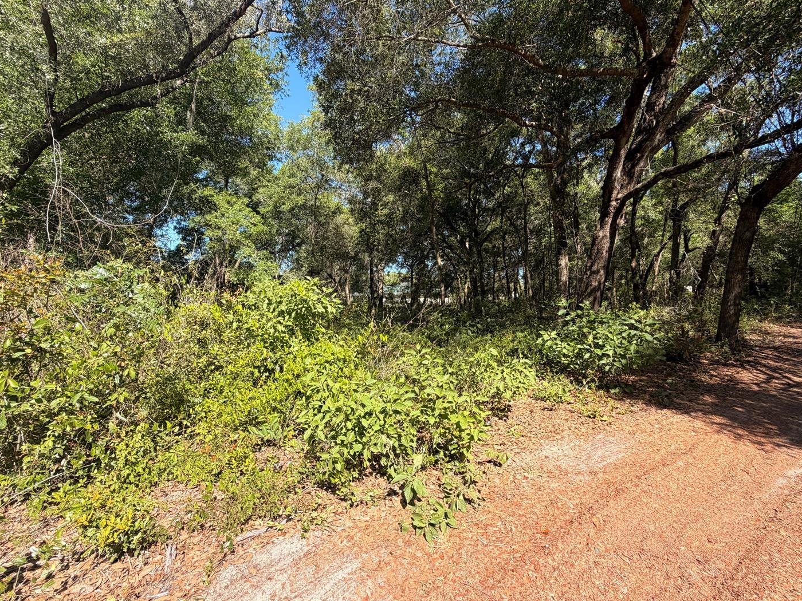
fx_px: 371
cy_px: 295
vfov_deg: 78.1
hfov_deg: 94.5
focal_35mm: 16
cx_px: 405
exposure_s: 1/502
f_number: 2.2
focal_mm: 2.22
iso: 40
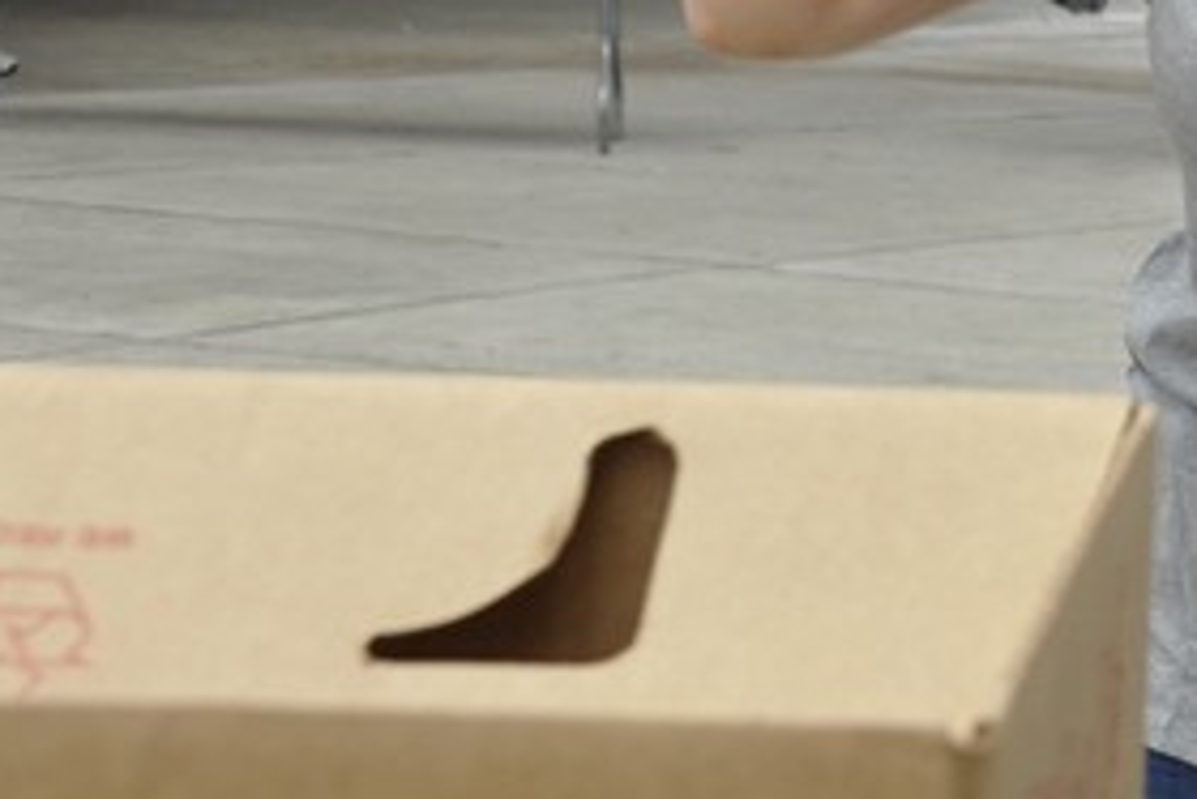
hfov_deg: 9.4
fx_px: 7119
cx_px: 1646
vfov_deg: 6.3
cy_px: -432
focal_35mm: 214
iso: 400
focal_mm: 40
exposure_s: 1/80
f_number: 9
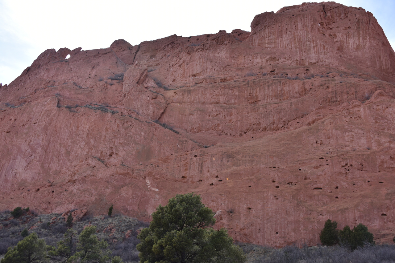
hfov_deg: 65.5
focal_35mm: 28
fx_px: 307
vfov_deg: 46.4
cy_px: 132
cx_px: 198
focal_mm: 28
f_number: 7.1
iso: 100
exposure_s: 1/200
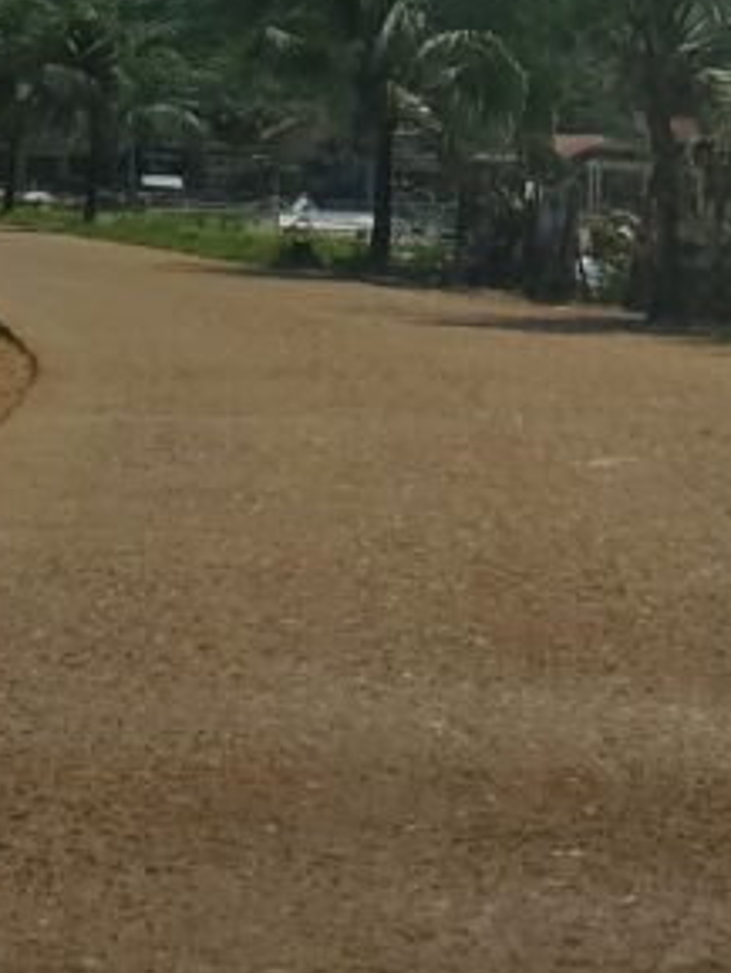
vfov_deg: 17.6
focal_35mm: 92
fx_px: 2588
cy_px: -724
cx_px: 387
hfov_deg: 16.1
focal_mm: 4.3
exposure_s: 1/6498
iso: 50
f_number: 2.4
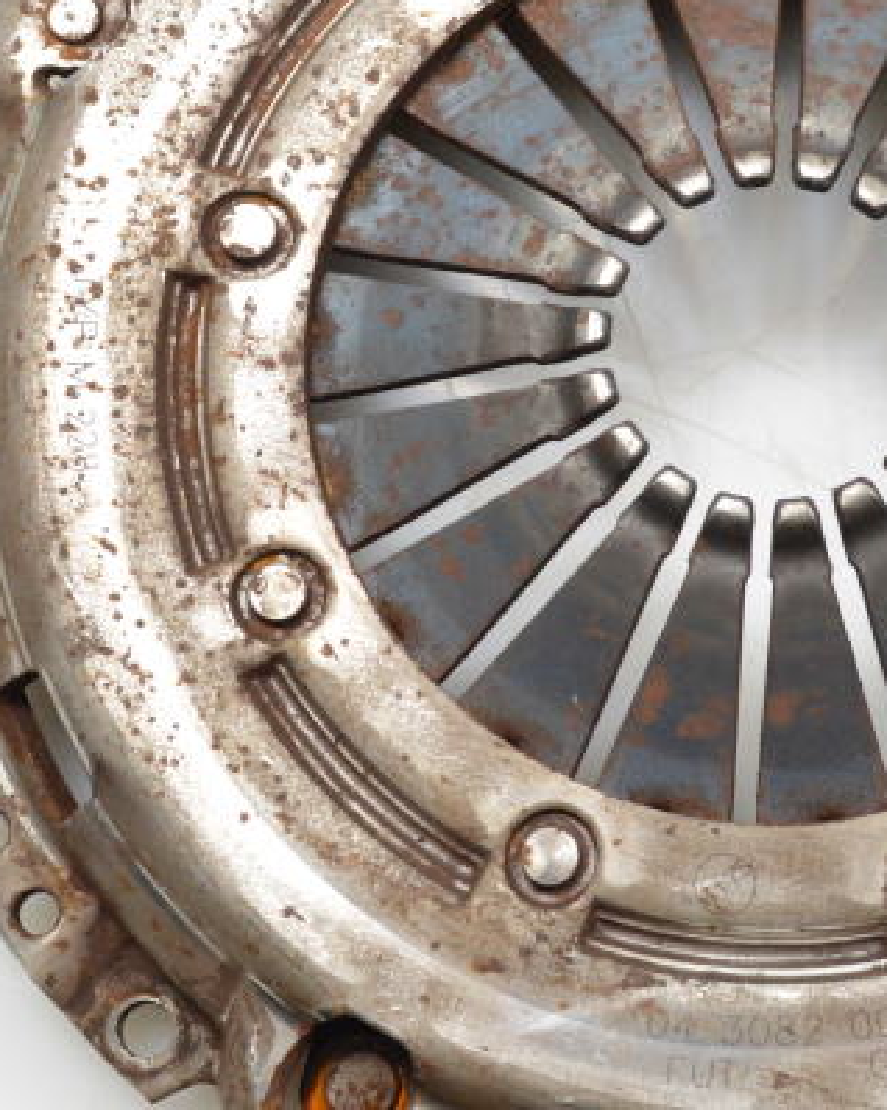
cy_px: 432
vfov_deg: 22.0
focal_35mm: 87
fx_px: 2857
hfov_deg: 17.6
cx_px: 644
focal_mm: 24
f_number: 6.3
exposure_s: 1/160
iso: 2000
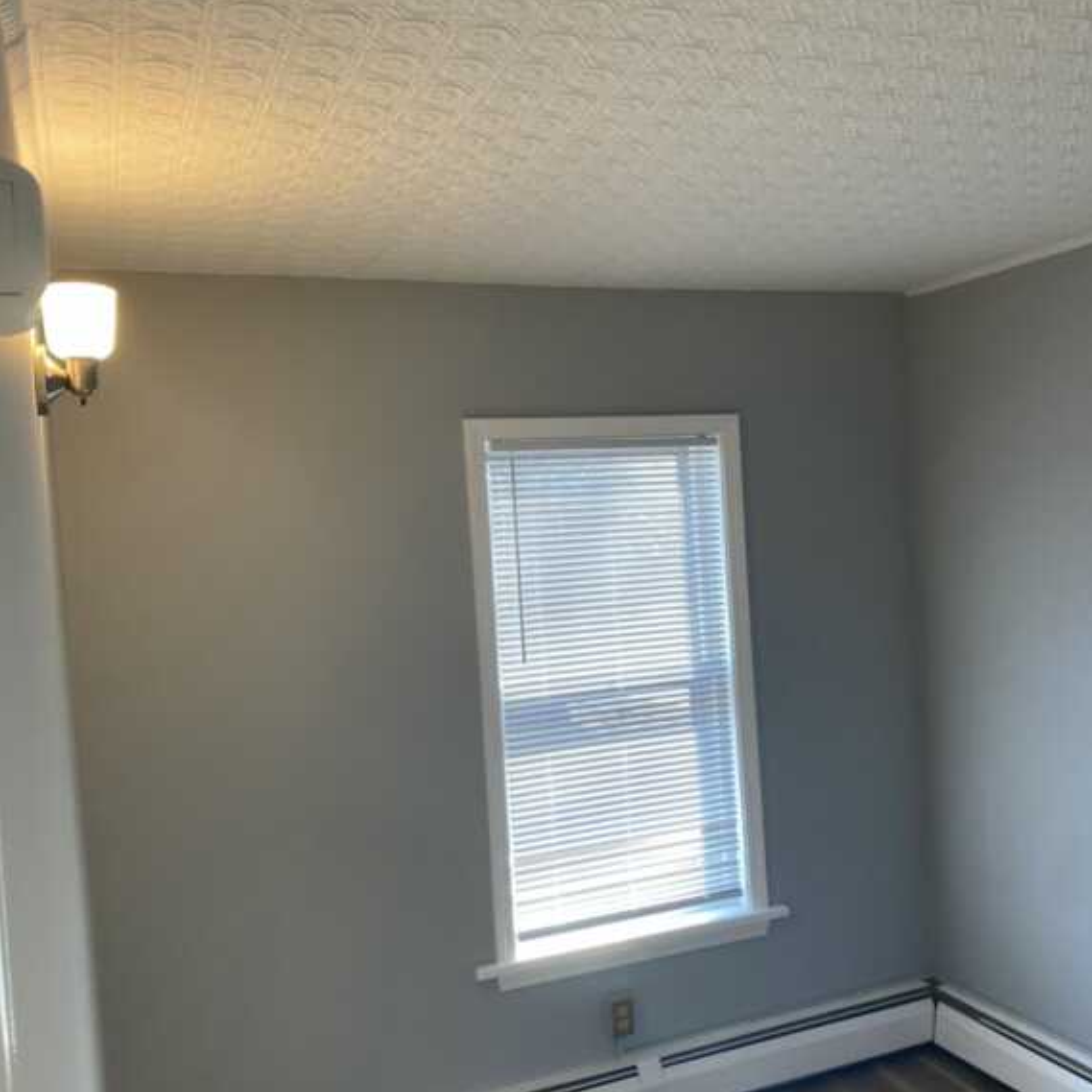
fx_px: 1106
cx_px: 551
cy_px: 574
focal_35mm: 31
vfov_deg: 52.5
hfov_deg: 52.5
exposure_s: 1/120
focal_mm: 4.25
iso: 64
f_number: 1.8
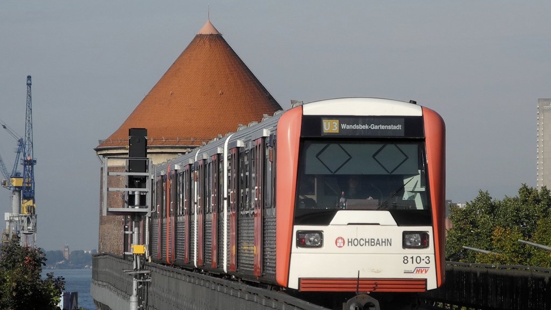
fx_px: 2761
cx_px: 276
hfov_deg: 11.4
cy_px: 187
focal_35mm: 189
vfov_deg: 6.4
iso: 100
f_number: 5.6
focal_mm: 37
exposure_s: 1/587
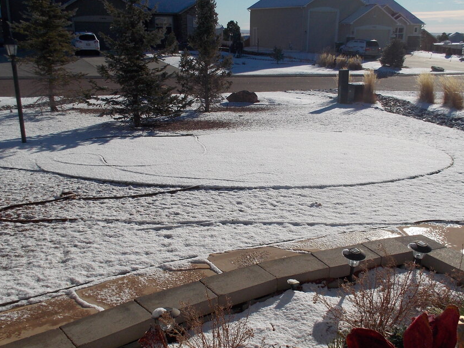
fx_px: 496
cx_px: 249
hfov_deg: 50.1
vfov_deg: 38.6
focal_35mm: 37
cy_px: 192
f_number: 9.3
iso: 80
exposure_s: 1/320
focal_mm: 4.1
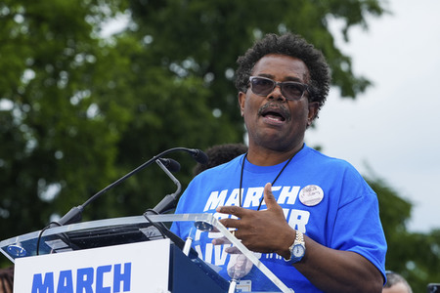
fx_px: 2346
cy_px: 146
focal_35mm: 192
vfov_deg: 7.2
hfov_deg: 10.7
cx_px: 220
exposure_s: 1/640
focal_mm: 192
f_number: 9
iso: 1000
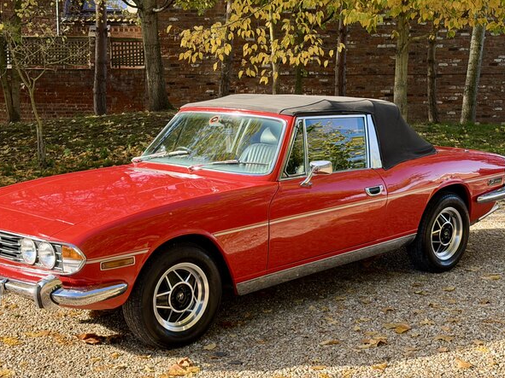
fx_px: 948
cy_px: 224
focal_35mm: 65
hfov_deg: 29.8
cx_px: 237
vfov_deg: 22.6
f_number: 1.78
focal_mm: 6.76
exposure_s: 1/1167
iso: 100
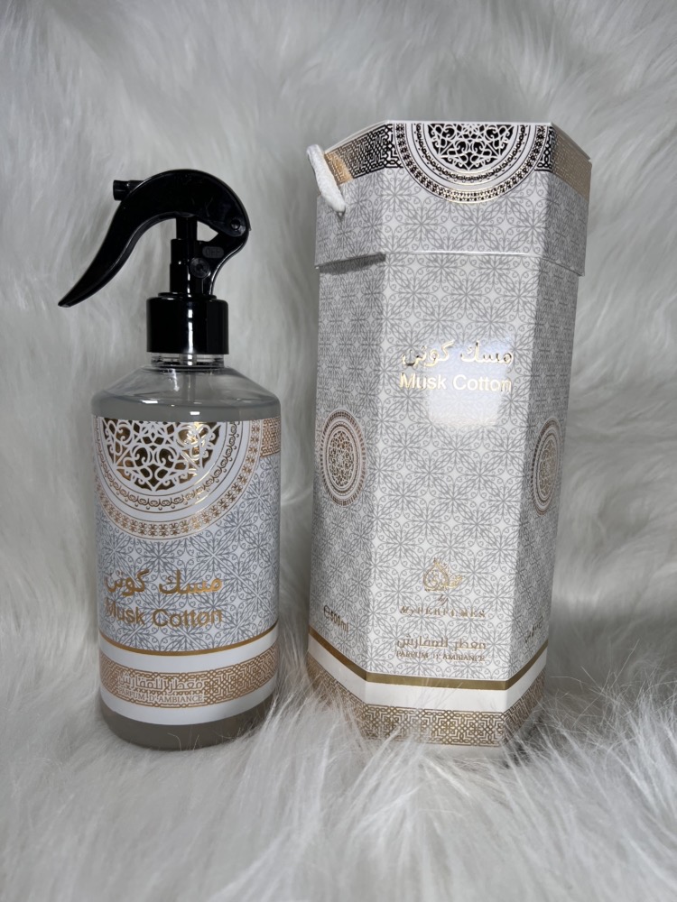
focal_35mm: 26
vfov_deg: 67.3
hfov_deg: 53.1
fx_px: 678
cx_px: 338
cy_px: 451
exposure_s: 1/171
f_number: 1.5
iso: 40
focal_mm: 5.7
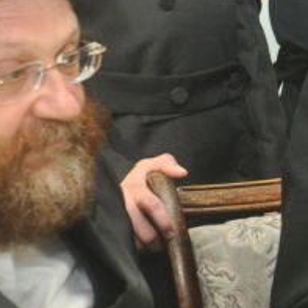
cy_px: 136
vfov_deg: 14.6
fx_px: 1198
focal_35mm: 119
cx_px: 441
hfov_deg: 13.9
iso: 400
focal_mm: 18
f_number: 5.6
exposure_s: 1/60
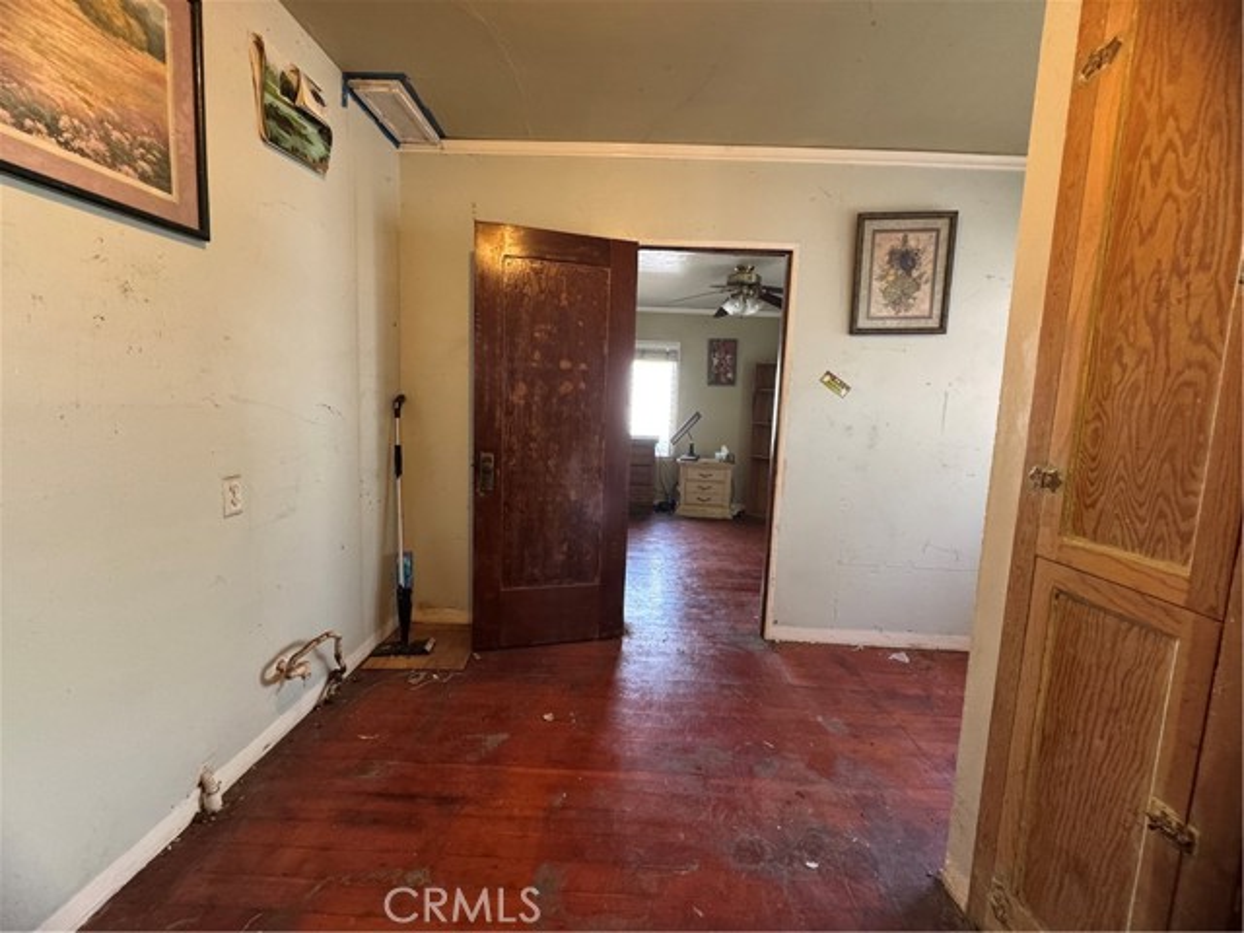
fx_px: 503
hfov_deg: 102.1
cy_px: 466
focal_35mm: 14
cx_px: 622
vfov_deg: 85.7
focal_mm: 2.22
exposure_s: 1/60
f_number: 2.2
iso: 500
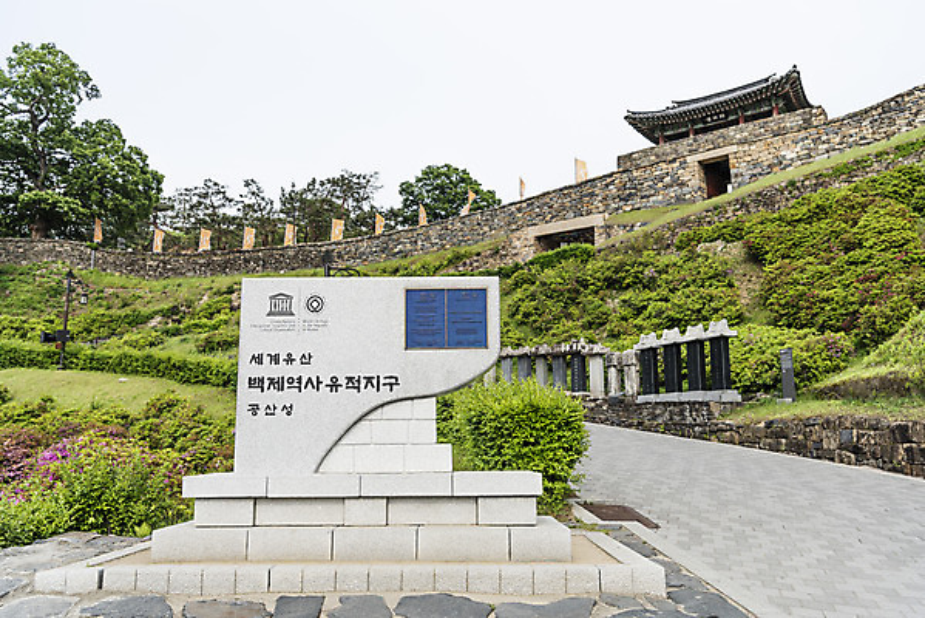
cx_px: 462
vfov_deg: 41.2
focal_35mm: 32
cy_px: 309
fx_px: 823
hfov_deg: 58.7
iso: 100
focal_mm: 32
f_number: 5.6
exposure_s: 1/640
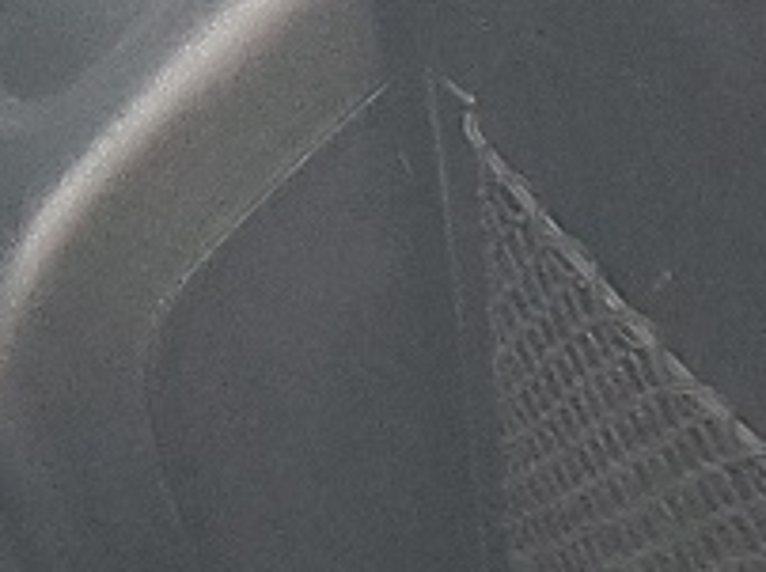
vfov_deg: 7.2
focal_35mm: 206
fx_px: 4553
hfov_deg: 7.8
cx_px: -1858
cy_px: -57
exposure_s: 1/120
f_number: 1.5
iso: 97
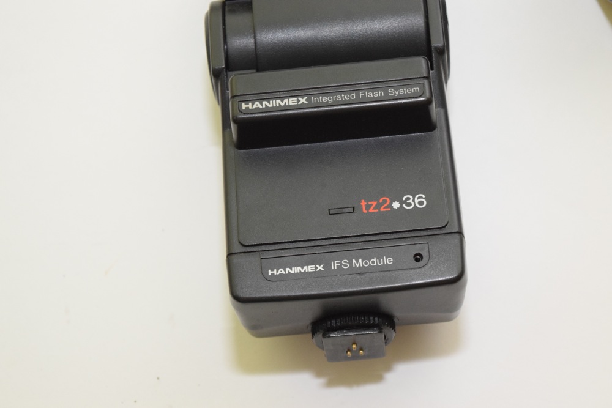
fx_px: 1403
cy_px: 204
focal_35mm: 82
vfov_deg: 16.6
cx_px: 306
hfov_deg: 24.6
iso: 3200
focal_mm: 55
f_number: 5.6
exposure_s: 1/60
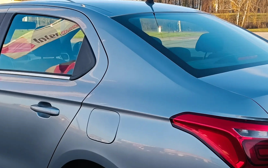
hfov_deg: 34.5
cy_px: 124
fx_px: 431
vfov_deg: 21.8
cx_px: 125
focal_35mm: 59
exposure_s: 1/129
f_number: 1.65
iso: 50
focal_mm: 6.14
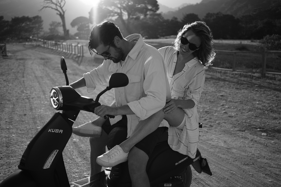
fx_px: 273
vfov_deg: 37.9
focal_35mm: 35
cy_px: 94
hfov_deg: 54.4
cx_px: 140
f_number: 2.8
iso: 100
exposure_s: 1/1250
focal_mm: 35
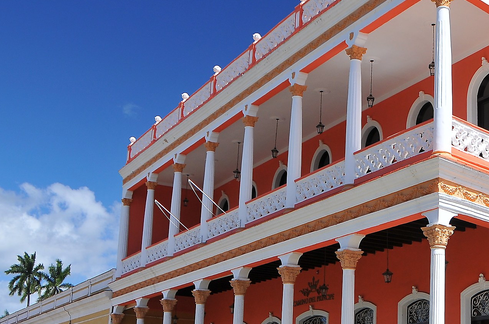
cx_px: 411
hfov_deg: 31.3
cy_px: 196
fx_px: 841
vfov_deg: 21.8
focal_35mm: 62
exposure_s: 1/250
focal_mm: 22
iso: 200
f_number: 8
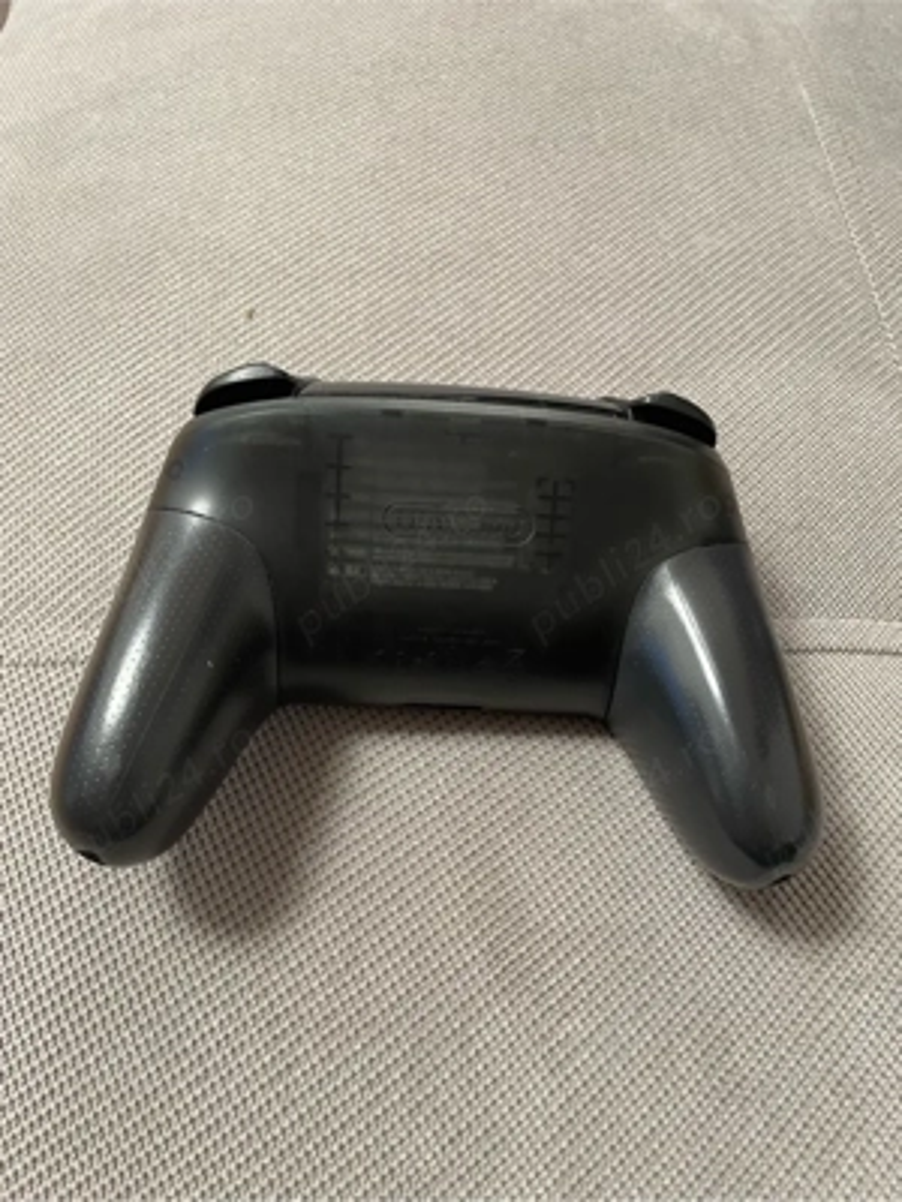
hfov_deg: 53.1
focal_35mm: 26
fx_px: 903
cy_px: 601
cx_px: 451
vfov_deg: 67.3
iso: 200
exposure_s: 1/50
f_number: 1.6
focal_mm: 4.2
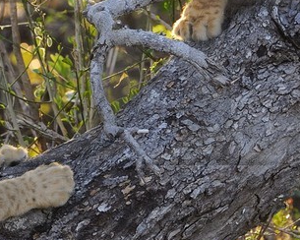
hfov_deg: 2.0
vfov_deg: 1.6
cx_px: 164
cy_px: 6
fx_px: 8737
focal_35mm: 984
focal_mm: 200
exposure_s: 1/250
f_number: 5.6
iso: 640
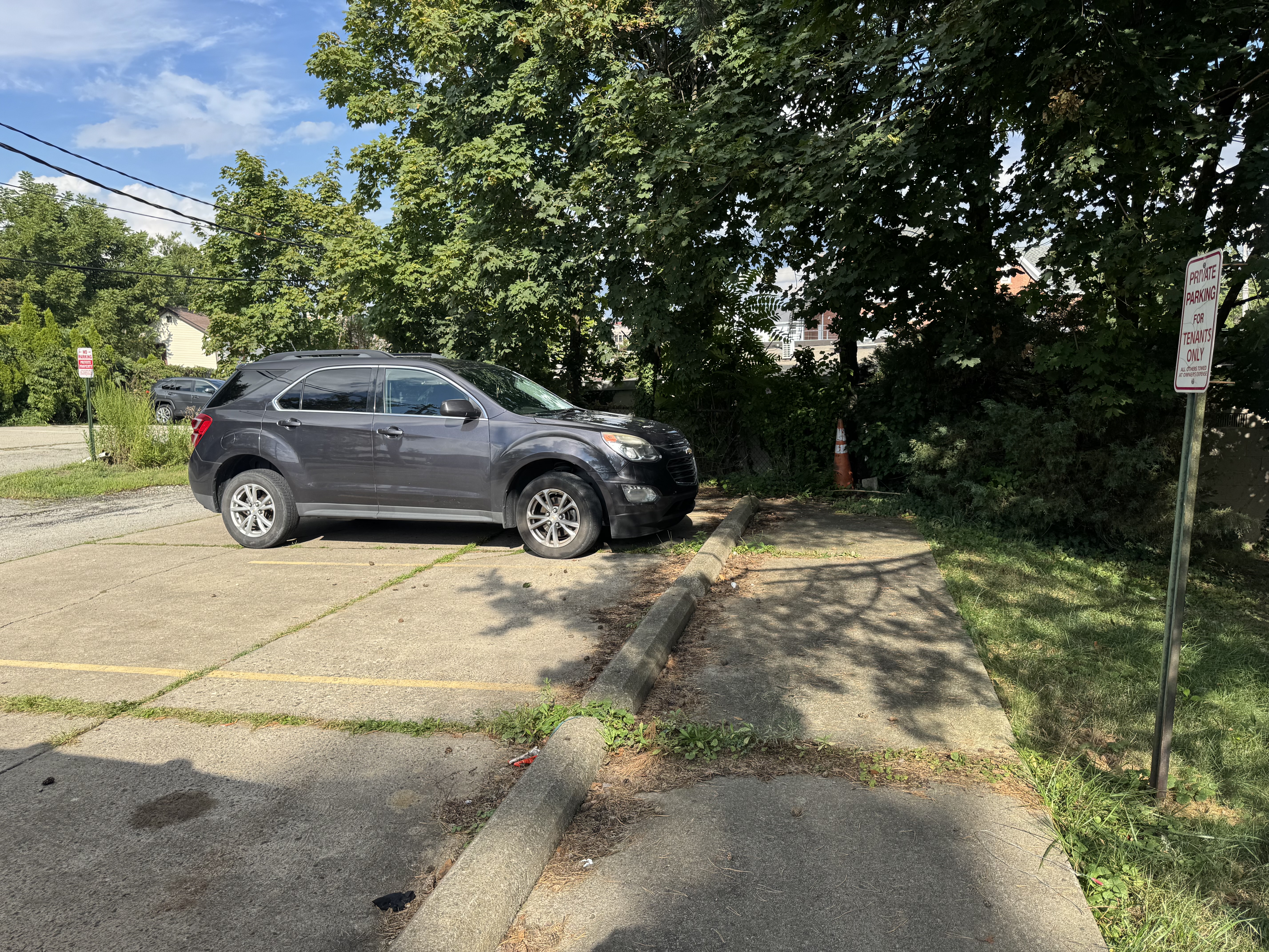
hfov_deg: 71.6
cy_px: 476
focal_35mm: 24
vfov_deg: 56.8
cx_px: 634
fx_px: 880
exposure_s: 1/2105
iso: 80
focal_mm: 6.76
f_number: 1.78
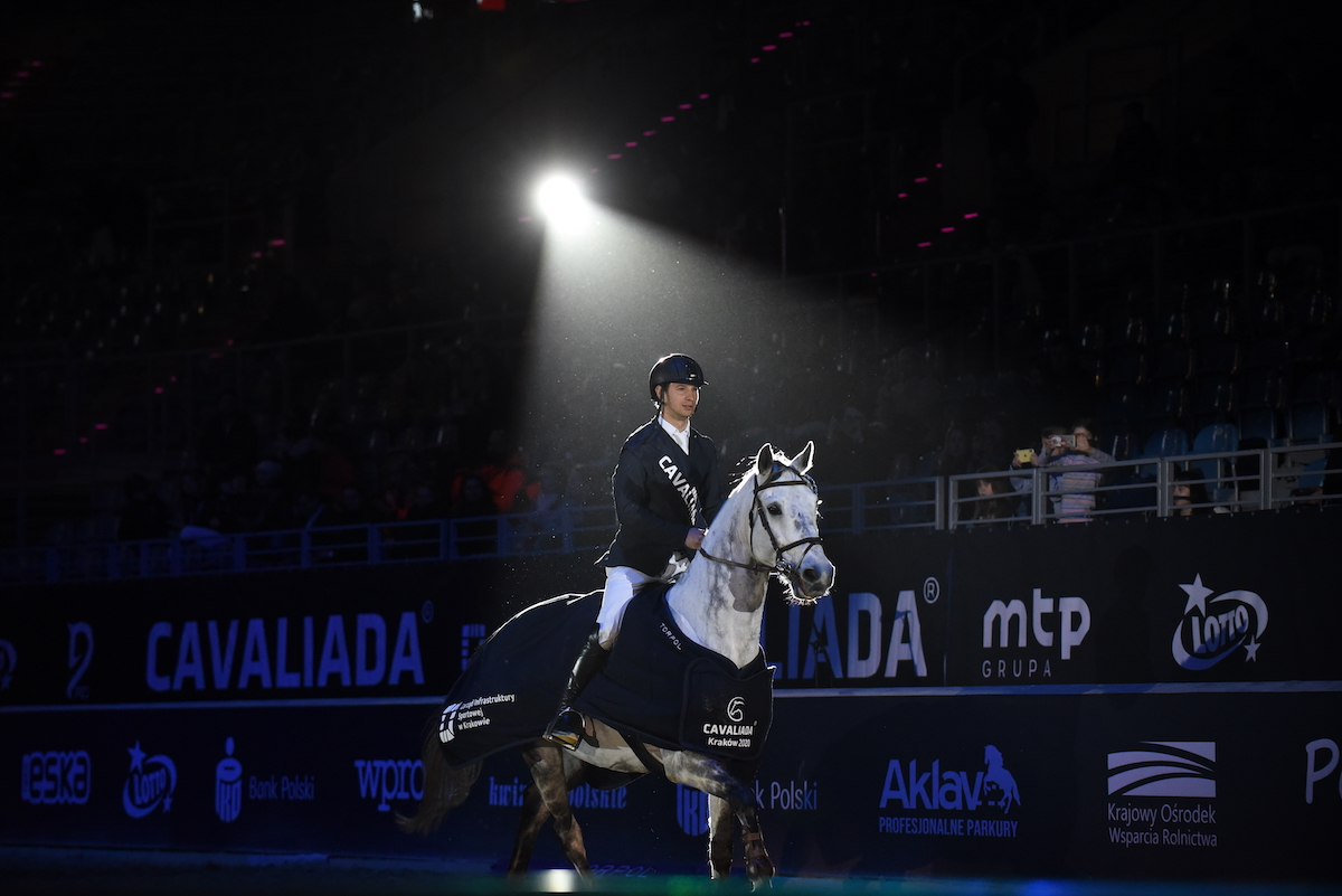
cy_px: 448
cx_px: 671
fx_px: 4661
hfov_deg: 16.4
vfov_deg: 11.0
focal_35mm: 125
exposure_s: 1/800
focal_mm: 125
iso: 4000
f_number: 3.2
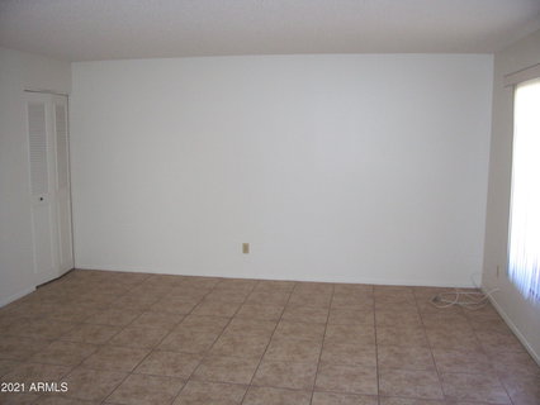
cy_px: 202
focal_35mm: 34
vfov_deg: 41.8
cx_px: 270
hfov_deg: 53.9
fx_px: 531
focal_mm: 5.6
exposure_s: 1/60
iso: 160
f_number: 2.7
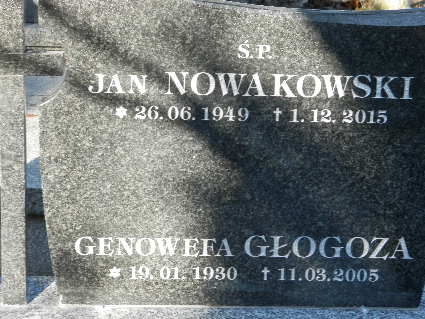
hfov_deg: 18.5
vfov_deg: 14.0
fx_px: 1301
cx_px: 212
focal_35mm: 106
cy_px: 160
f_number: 4.5
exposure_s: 1/160
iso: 160
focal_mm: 19
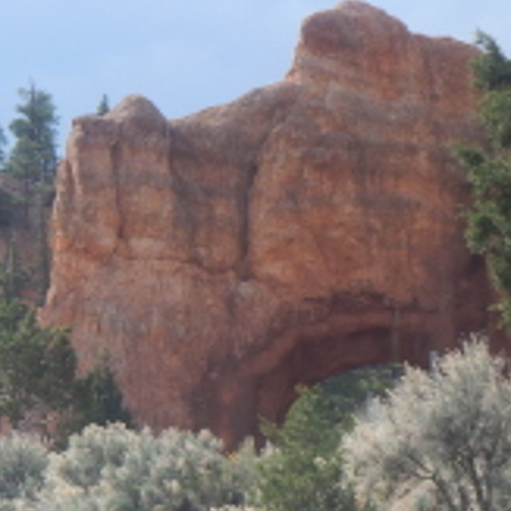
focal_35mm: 222
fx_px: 3708
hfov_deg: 7.8
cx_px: -25
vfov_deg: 7.9
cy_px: 332
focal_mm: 16.4
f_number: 4.5
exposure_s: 1/500
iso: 125
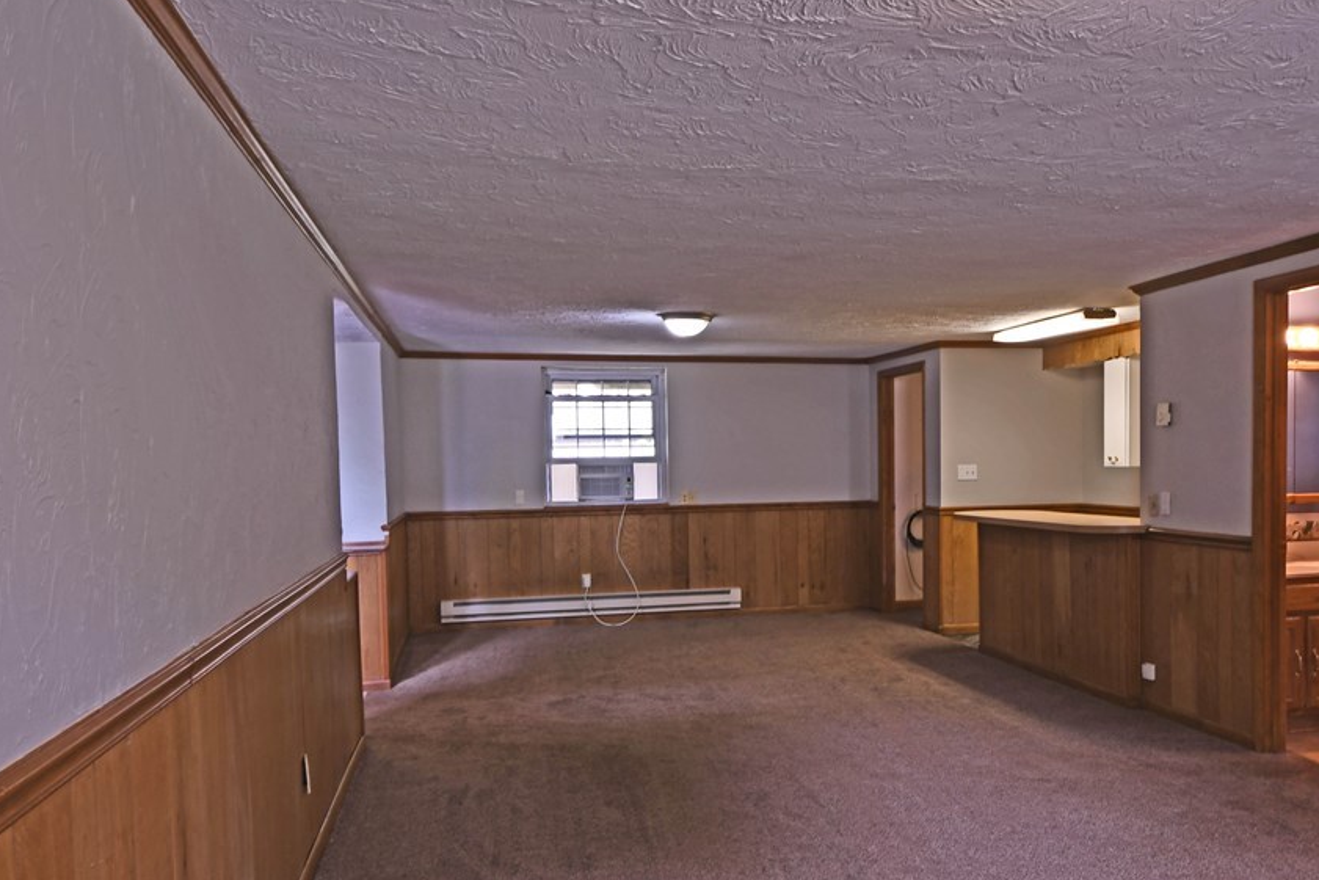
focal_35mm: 31
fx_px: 1136
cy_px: 497
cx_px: 817
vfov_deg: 42.3
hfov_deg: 59.6
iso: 100
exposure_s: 1
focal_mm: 16
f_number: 13
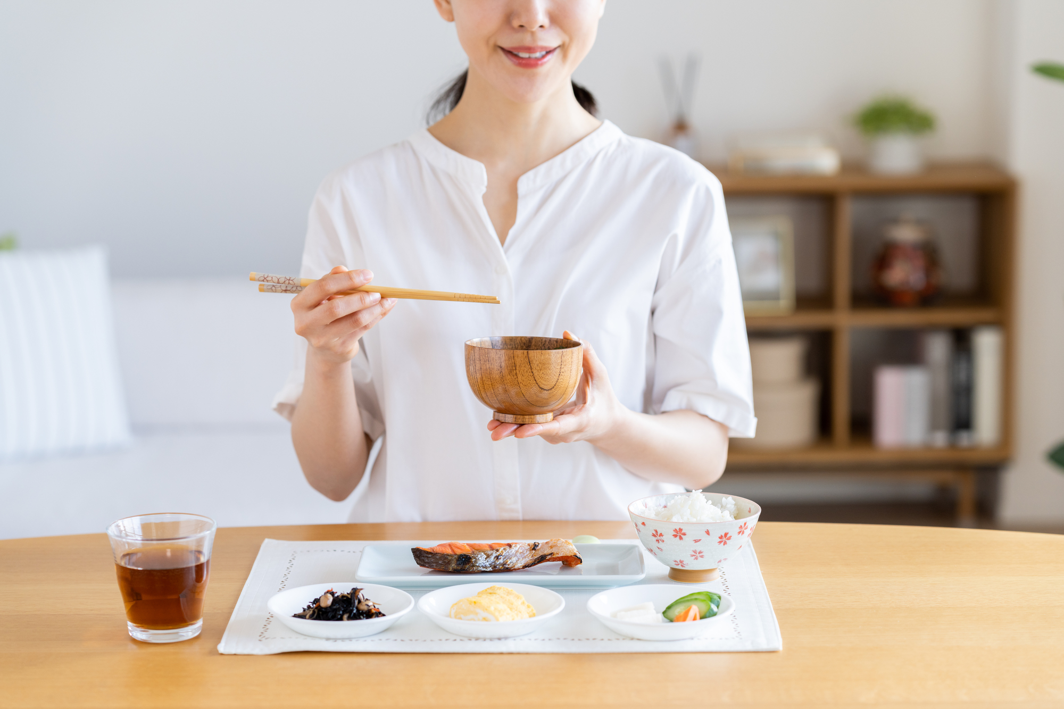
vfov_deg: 16.1
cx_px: 532
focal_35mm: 85
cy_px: 354
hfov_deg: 23.9
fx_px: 2512
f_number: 2.8
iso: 320
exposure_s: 1/250
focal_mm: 85
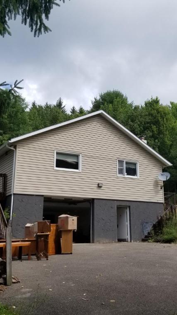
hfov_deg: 31.0
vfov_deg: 52.8
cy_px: 157
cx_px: 113
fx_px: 317
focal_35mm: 38
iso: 50
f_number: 1.7
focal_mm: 4.25
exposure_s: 1/1964
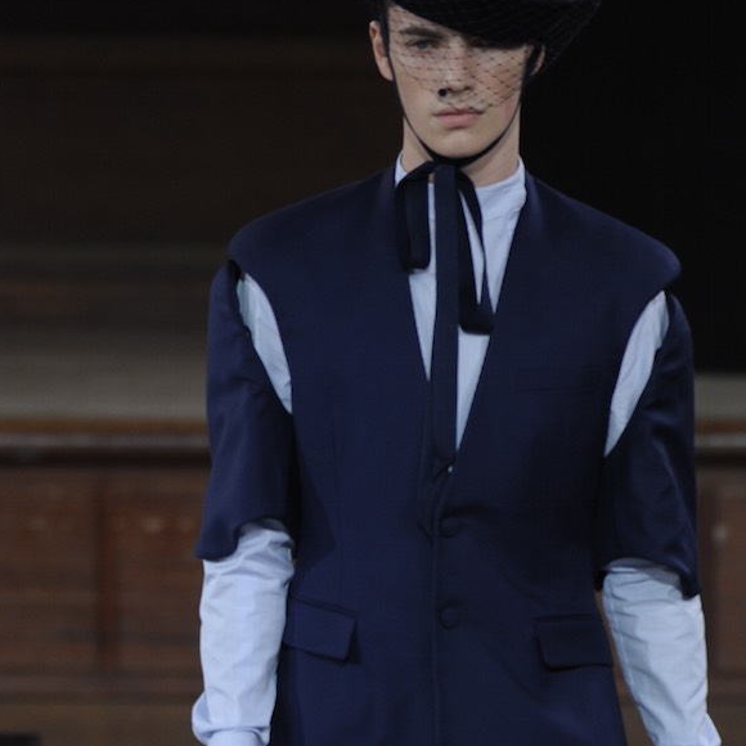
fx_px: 10728
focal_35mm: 440
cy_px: 785
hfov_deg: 4.0
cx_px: 473
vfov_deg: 4.0
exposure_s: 1/500
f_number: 4
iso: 1000
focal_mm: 200
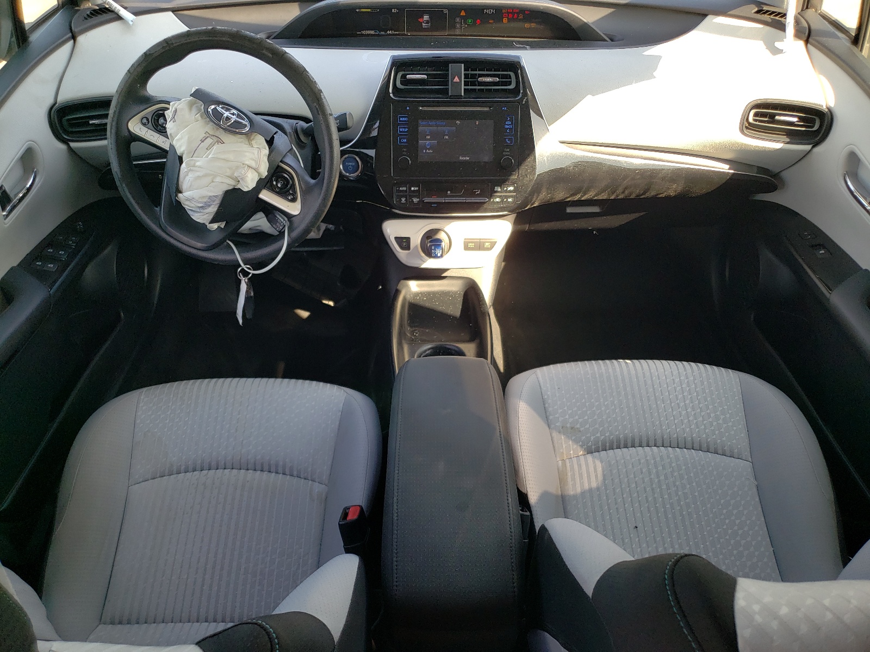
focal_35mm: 26
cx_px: 435
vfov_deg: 53.1
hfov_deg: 67.3
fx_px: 653
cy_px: 326
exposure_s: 1/263
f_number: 1.5
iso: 50
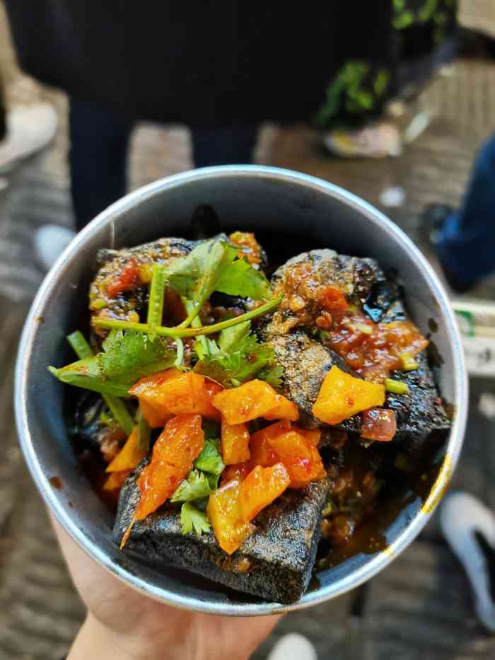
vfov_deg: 67.3
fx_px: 496
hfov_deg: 53.1
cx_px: 248
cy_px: 330
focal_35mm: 26
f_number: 1.8
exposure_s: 1/60.2
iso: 800
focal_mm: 5.58
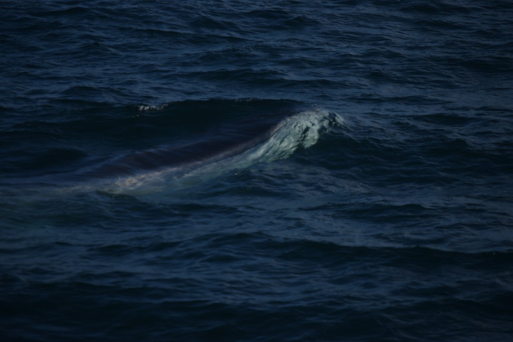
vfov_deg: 5.0
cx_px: 256
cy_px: 171
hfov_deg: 7.4
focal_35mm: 278
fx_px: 3954
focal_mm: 185
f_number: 5.6
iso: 200
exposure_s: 1/4000
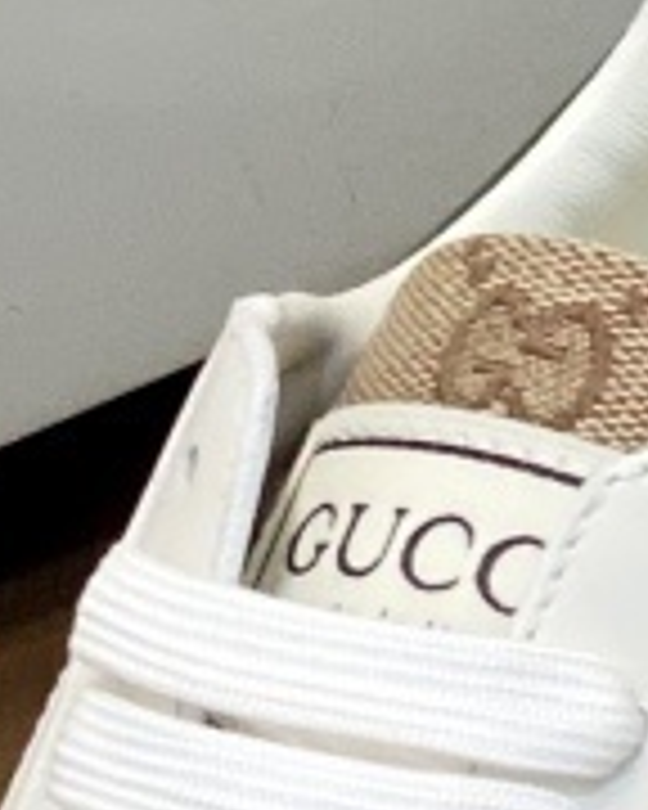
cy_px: 1251
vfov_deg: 4.7
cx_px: 58
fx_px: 9733
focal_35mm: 406
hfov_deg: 3.8
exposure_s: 1/100
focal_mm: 6
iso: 50
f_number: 2
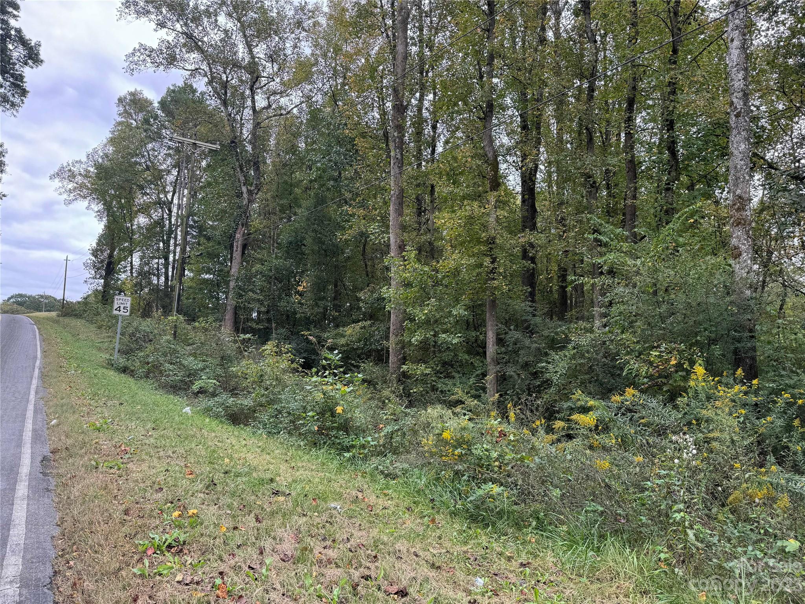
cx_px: 402
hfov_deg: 71.6
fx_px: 558
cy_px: 302
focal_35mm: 24
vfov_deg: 56.8
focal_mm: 6.86
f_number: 1.78
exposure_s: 1/266
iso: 80
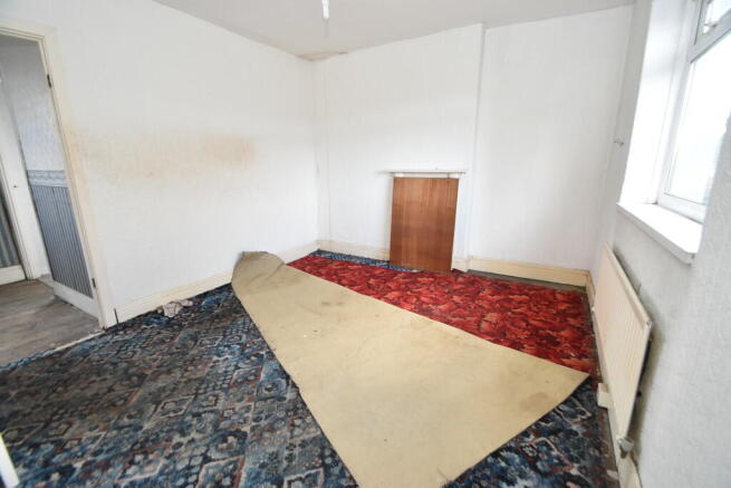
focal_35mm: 15
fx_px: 305
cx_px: 366
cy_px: 244
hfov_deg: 100.4
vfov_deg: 77.4
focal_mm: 10
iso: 800
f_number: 5
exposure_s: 1/100
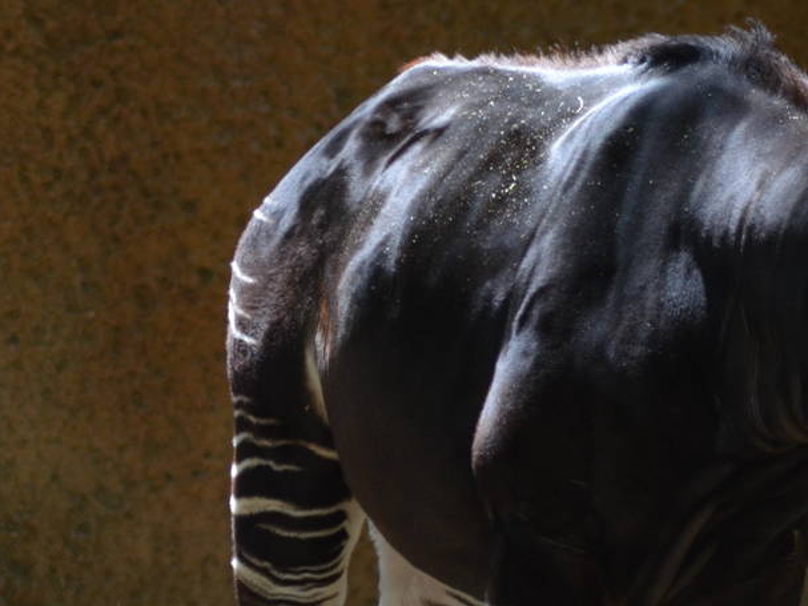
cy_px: 525
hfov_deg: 1.9
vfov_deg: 1.4
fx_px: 24807
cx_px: 489
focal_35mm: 1063
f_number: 5.3
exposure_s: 1/640
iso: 800
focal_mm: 280
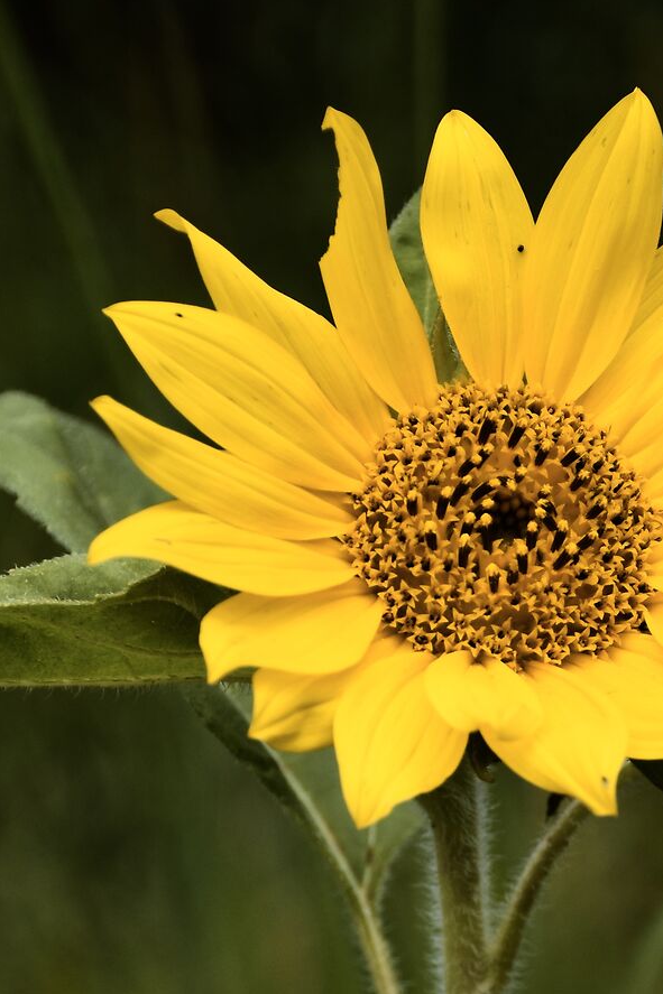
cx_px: 554
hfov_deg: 6.8
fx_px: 5610
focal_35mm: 203
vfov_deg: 10.1
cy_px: 908
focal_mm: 50
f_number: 4.8
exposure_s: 1/400
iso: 100
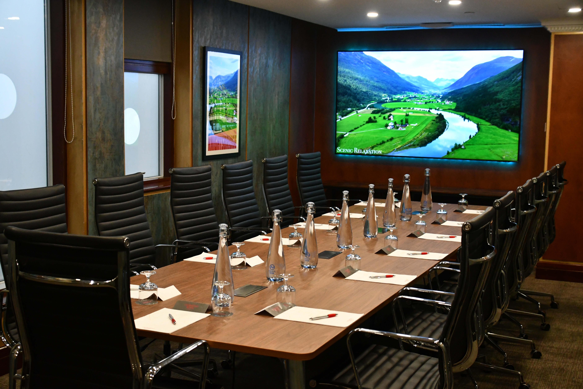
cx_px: 292
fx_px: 777
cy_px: 194
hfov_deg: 41.1
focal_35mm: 48
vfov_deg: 28.1
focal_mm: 32
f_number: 4
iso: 2800
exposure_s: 1/125
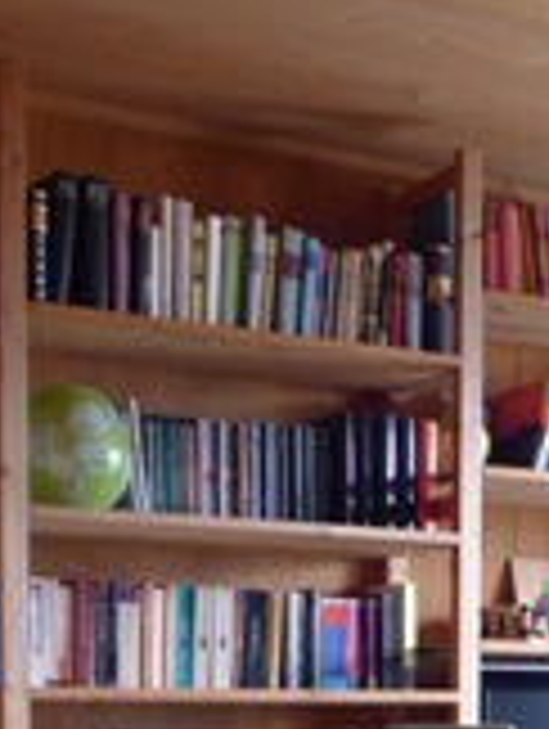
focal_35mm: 82
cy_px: 806
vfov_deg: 22.4
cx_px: 448
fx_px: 1729
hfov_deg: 17.9
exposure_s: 1/50
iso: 320
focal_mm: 7.4
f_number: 2.3
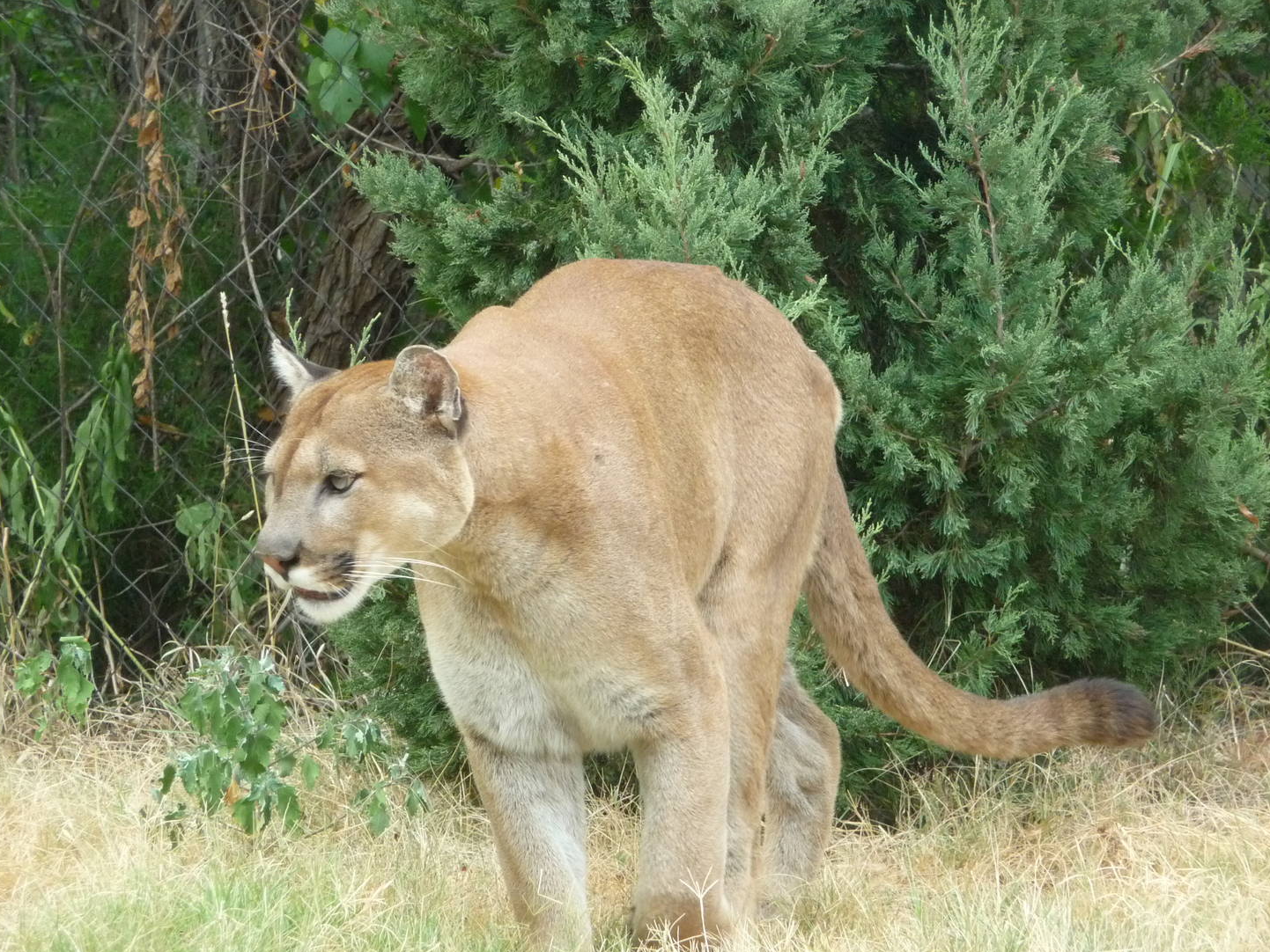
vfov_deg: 5.6
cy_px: 471
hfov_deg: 7.5
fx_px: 9687
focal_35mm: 264
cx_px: 653
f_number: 4.9
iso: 400
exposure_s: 1/250
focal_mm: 40.9
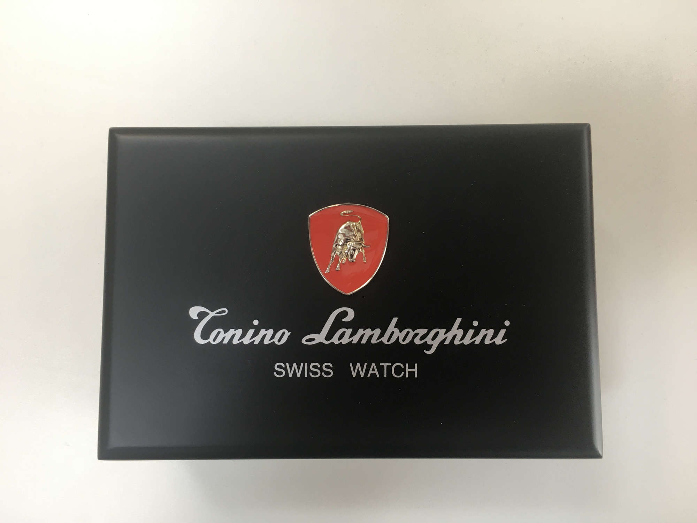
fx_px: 584
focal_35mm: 29
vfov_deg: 48.2
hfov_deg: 61.7
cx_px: 348
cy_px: 262
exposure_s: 1/33
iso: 40
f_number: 2.2
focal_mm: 4.15
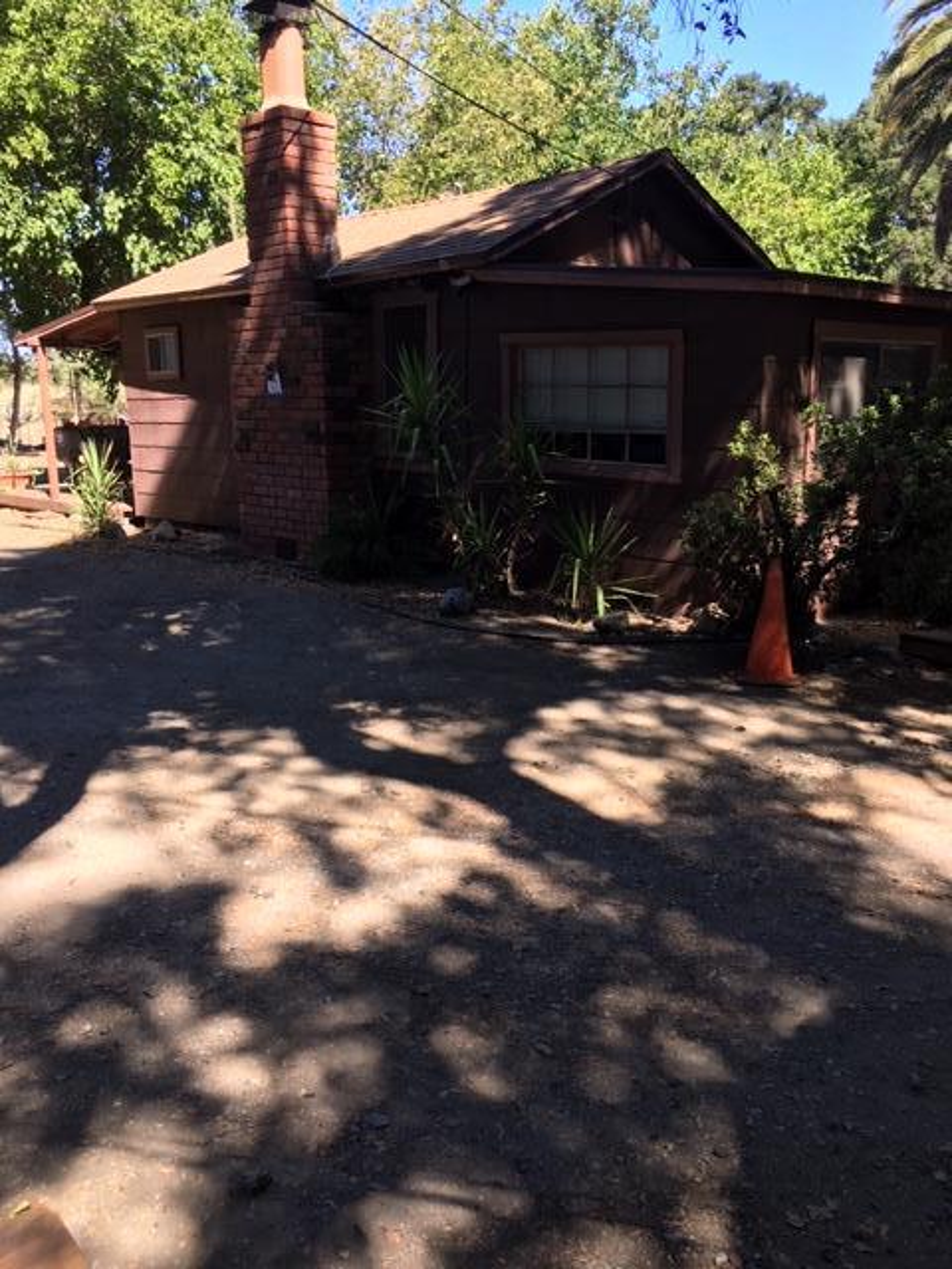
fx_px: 1063
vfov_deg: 61.7
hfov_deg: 48.2
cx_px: 476
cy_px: 634
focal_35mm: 29
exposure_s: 1/300
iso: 25
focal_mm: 4.15
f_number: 2.2
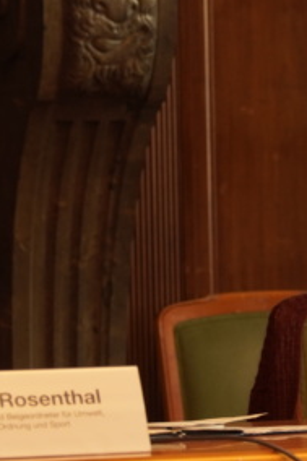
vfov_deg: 8.0
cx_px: 460
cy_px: 215
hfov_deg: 5.3
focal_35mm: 258
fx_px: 3304
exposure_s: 1/160
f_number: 4
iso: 500
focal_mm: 70
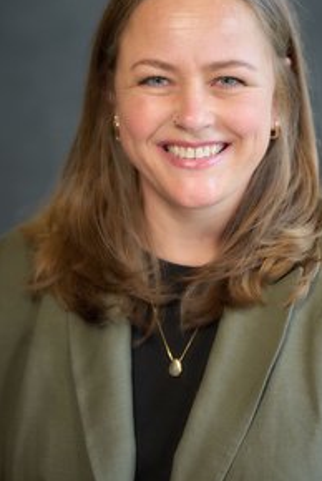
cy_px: 176
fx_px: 2757
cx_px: 225
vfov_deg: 10.0
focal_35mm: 206
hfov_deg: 6.7
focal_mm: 145
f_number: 3.2
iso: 1600
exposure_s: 1/250
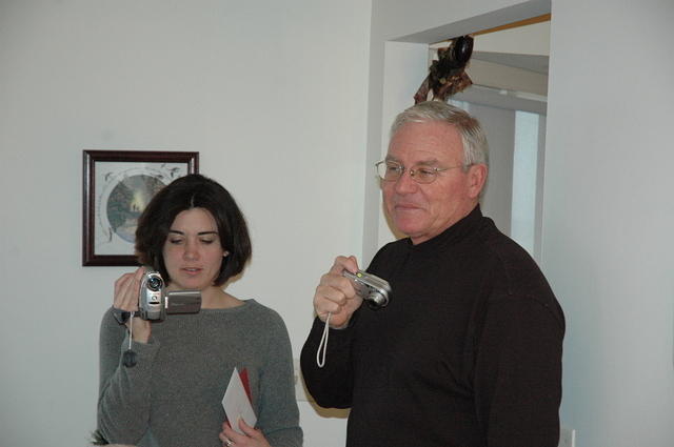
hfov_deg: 19.5
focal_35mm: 105
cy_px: 224
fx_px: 1963
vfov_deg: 13.0
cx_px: 337
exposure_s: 1/60
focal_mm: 70
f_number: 4.5
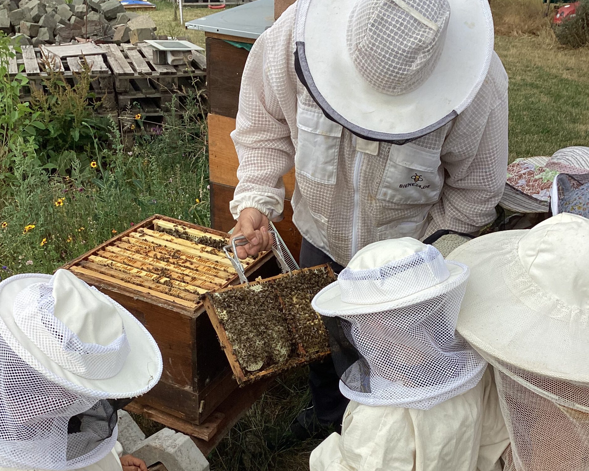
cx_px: 292
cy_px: 316
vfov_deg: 36.1
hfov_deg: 44.8
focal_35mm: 41
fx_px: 715
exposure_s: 1/1006
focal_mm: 3.3
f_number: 2.4
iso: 25
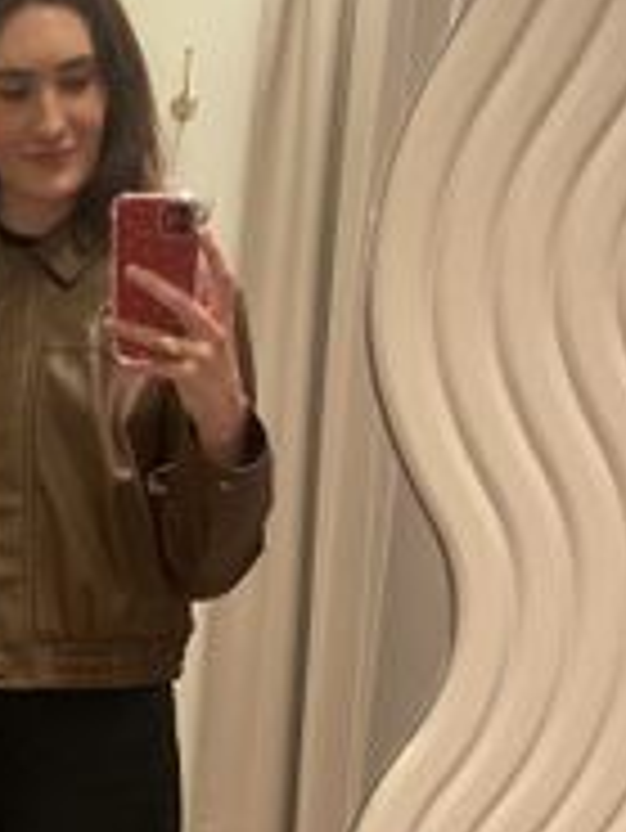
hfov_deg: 23.0
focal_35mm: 60
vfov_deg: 30.9
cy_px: 726
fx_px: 1445
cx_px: -68
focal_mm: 4.25
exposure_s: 1/50
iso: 320
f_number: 1.8
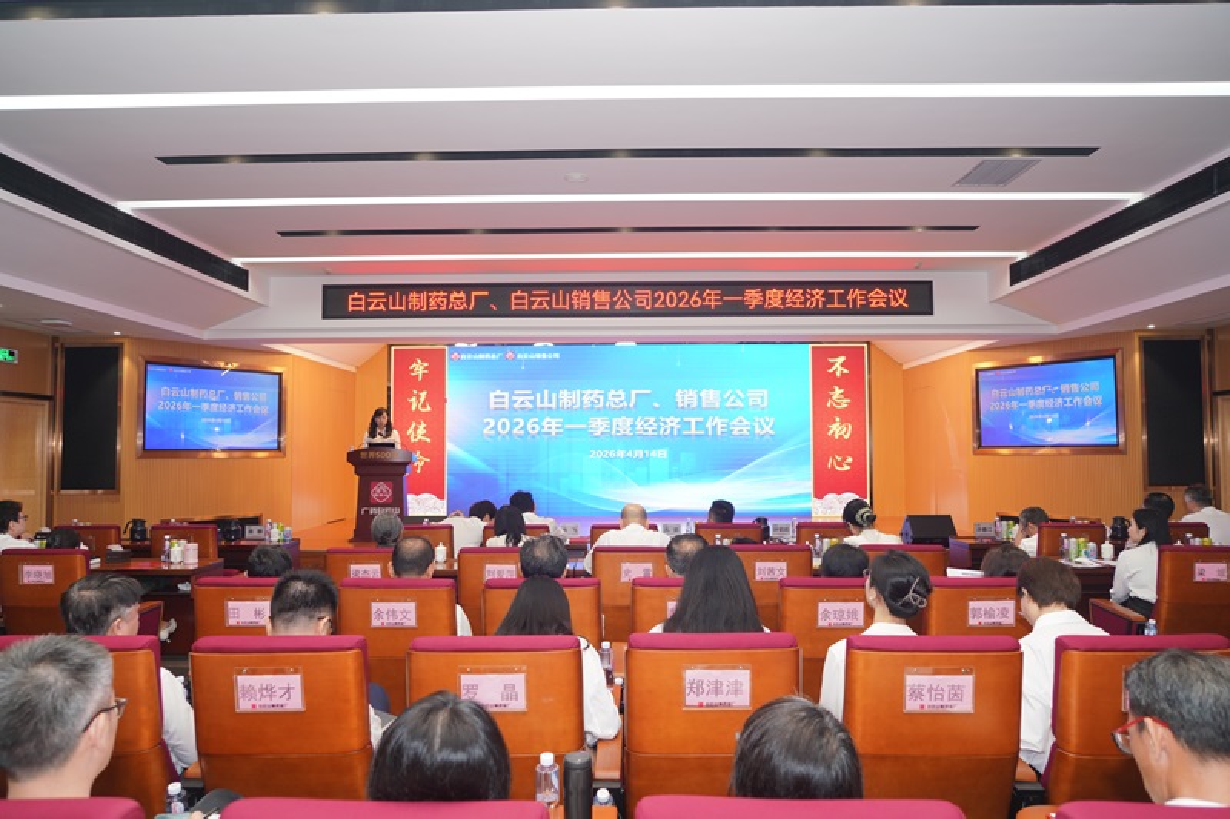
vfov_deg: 53.1
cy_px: 410
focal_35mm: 24
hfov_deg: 73.8
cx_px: 615
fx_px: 820
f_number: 4.5
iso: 500
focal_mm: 24
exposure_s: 1/60
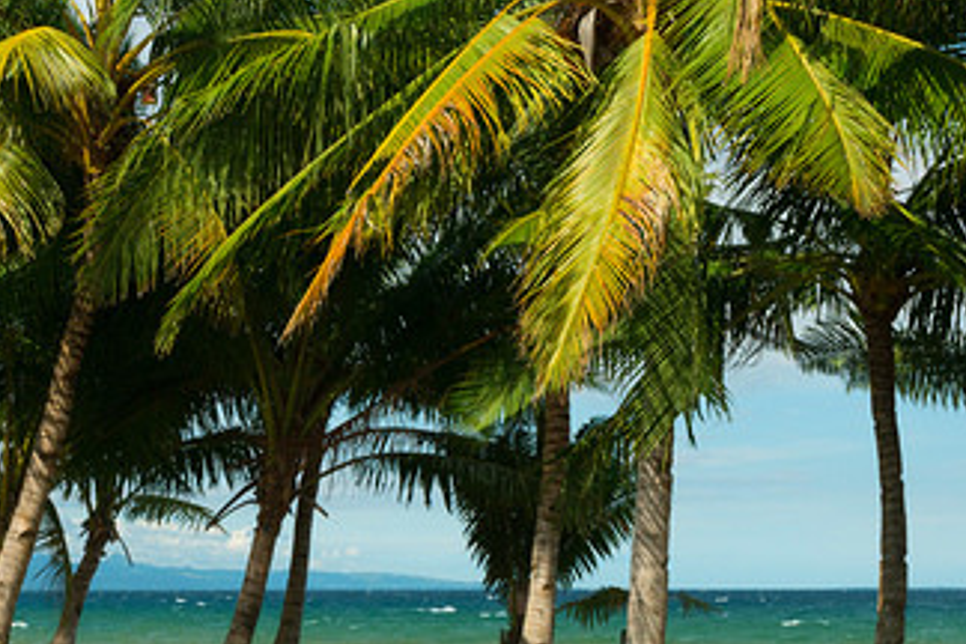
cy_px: 221
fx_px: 1986
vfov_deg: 18.4
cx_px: 405
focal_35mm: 74
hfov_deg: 27.3
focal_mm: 40
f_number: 9
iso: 400
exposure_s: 1/400
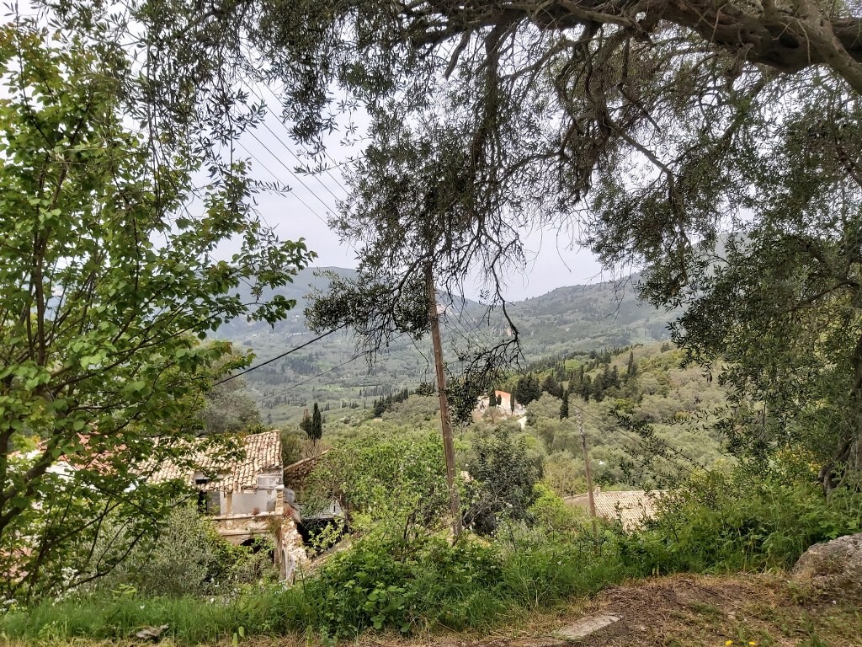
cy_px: 324
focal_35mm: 26
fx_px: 647
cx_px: 431
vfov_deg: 53.1
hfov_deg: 67.3
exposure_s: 1/1276
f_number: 1.7
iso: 64
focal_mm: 3.92
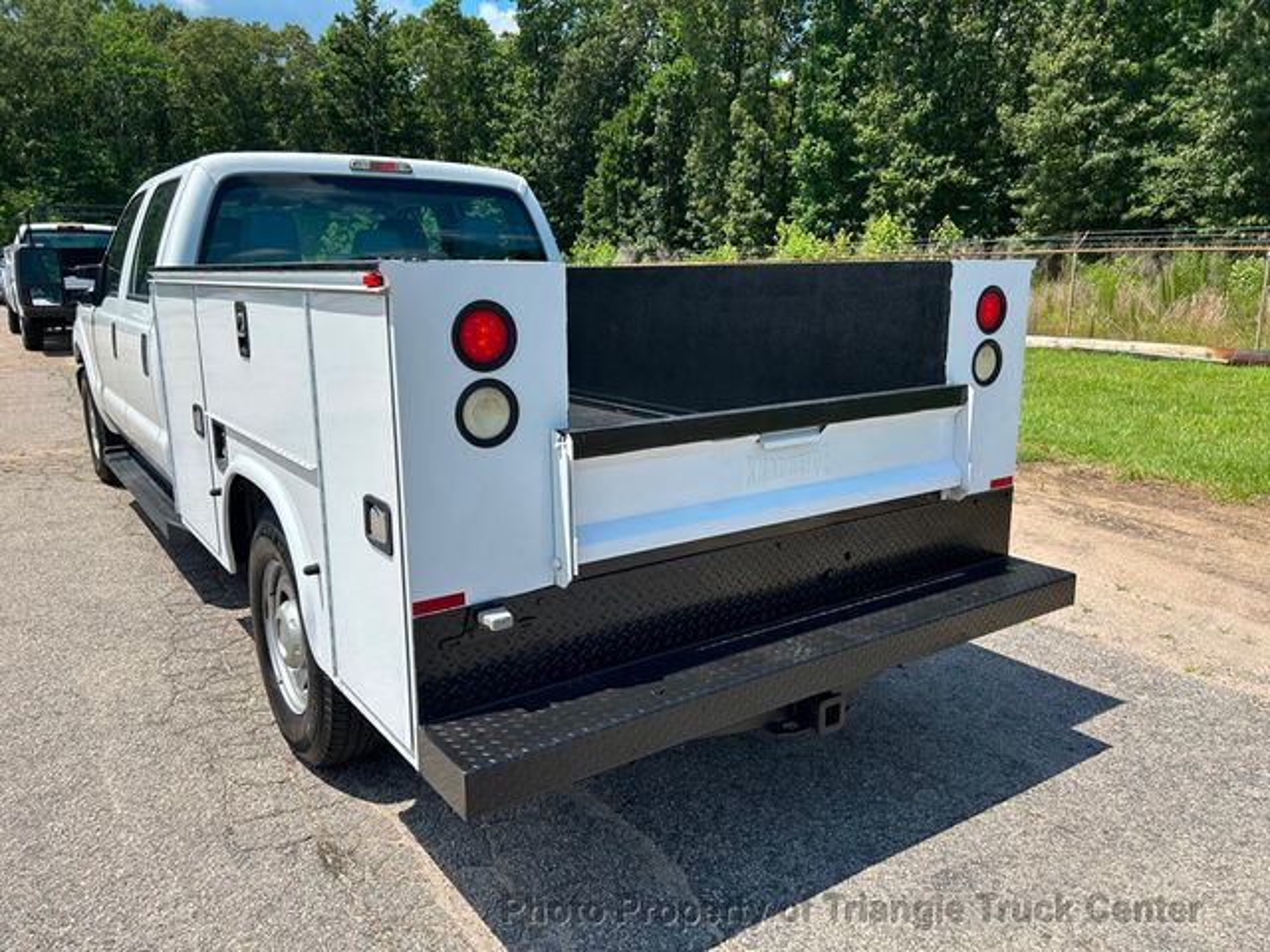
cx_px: 635
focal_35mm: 26
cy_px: 476
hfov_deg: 67.3
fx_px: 954
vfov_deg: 53.1
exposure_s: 1/3704
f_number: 1.5
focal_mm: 5.7
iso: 50
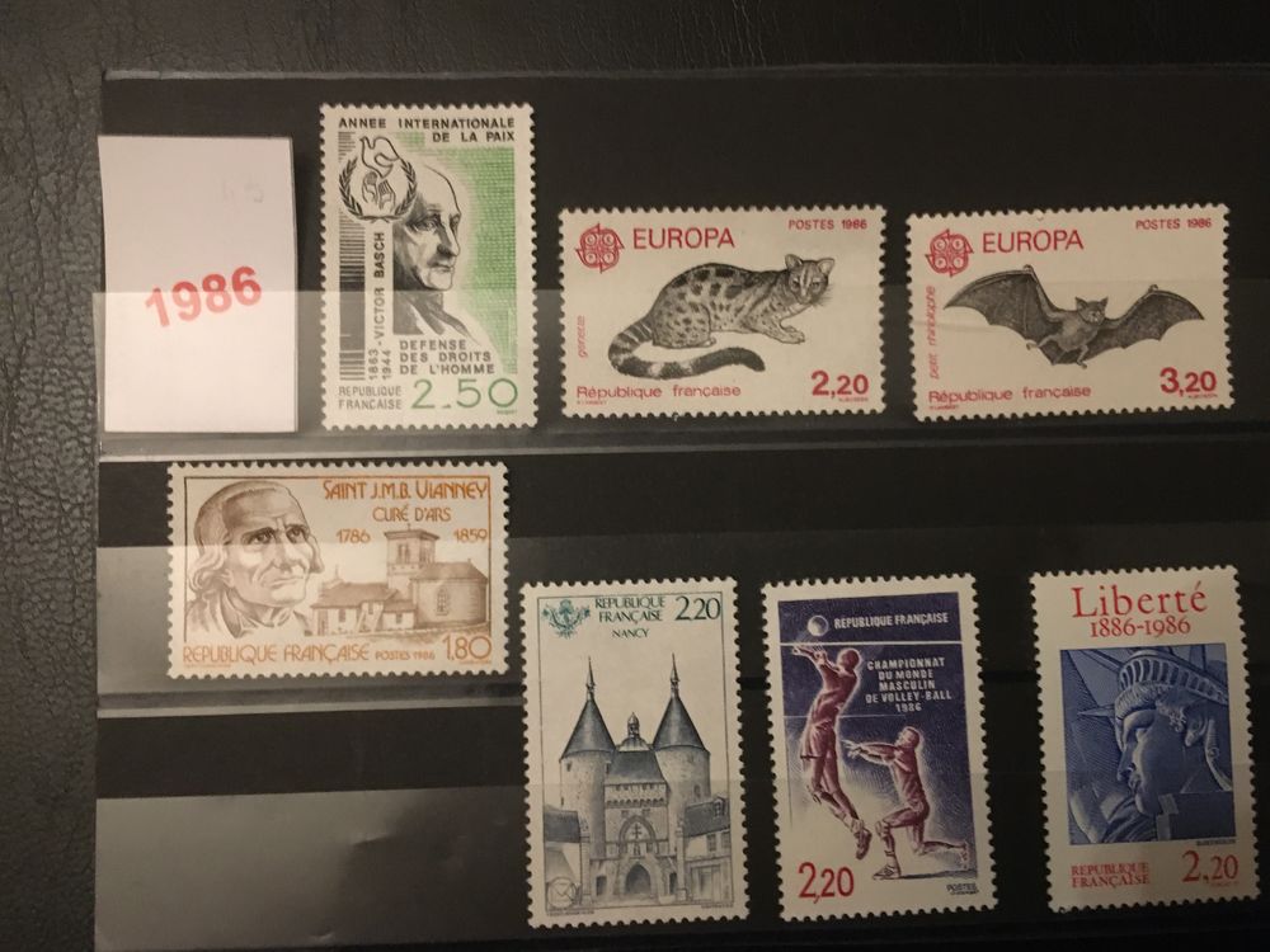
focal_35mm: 29
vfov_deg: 48.2
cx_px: 635
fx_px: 1064
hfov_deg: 61.7
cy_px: 476
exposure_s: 1/17
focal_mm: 4.15
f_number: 2.2
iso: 400
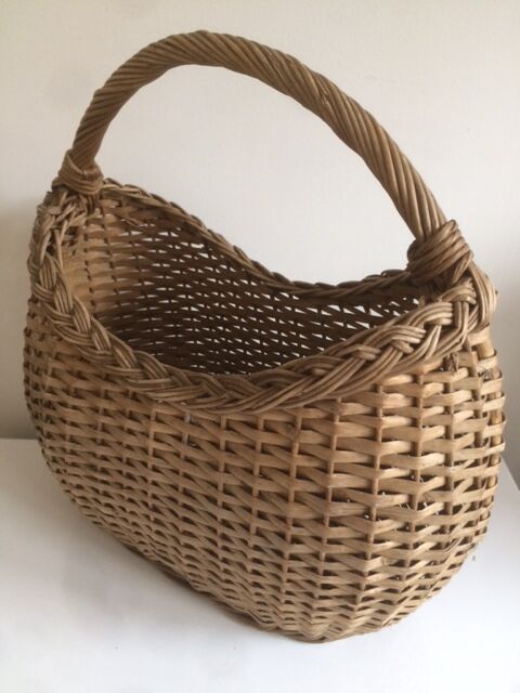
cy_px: 346
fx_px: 581
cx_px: 260
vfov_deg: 61.7
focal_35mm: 29
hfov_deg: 48.2
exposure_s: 1/33
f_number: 2.2
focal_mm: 4.15
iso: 200
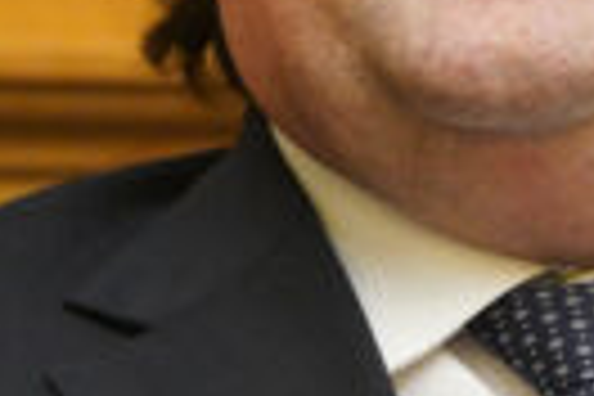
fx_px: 14882
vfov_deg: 1.5
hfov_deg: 2.3
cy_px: -140
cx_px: 549
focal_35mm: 902
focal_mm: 198
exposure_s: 1/125
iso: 8000
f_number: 5
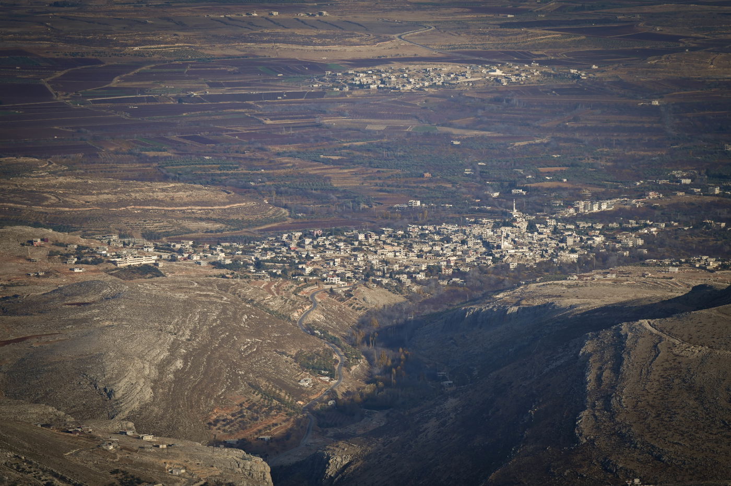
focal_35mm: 300
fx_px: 6087
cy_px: 243
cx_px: 366
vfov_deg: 4.6
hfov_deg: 6.9
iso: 200
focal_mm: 300
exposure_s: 1/3200
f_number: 5.6
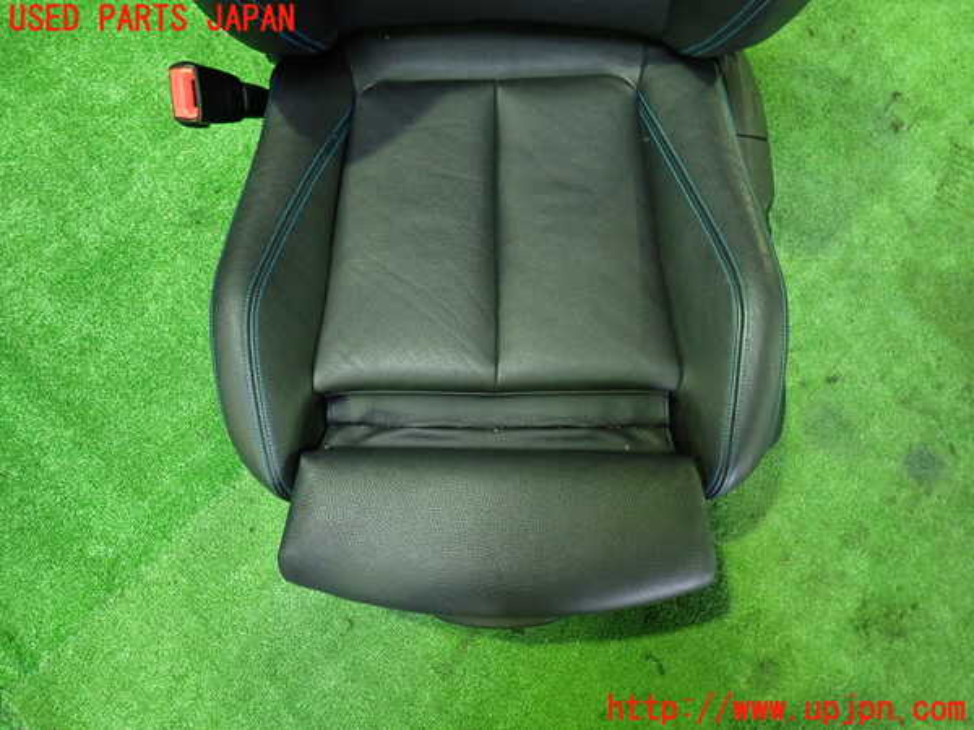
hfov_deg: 69.4
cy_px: 365
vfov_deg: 54.9
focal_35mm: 25
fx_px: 703
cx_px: 487
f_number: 2
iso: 800
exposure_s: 1/30
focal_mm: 4.5
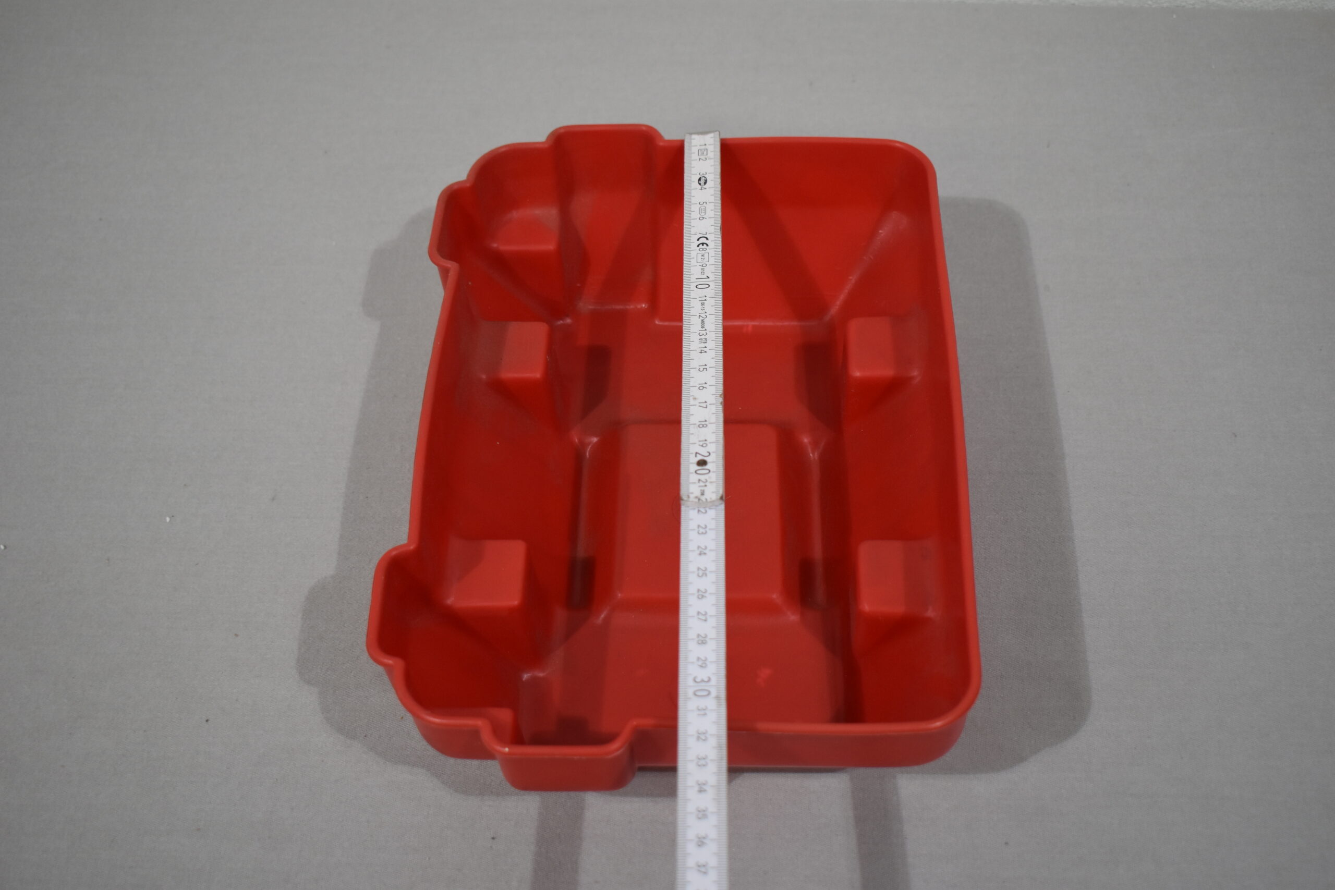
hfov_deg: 42.3
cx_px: 668
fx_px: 1724
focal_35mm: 46
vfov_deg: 28.9
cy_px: 445
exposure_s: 1/250
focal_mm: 31
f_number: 4.2
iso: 640
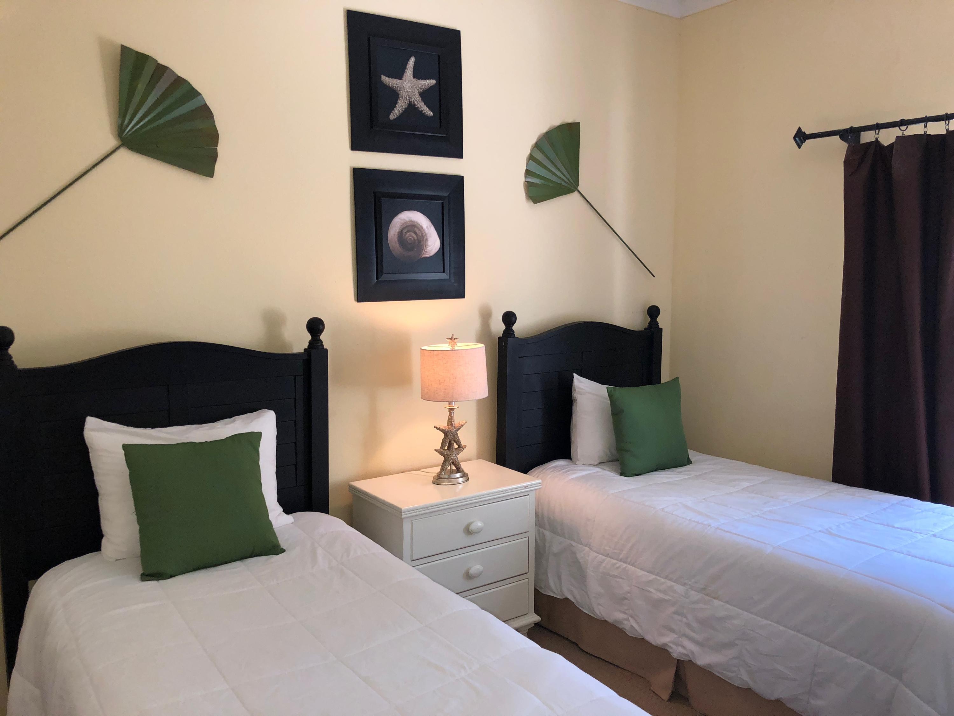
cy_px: 358
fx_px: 772
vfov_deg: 49.7
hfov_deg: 63.4
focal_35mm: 28
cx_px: 477
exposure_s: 1/120
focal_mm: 3.99
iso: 80
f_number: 1.8
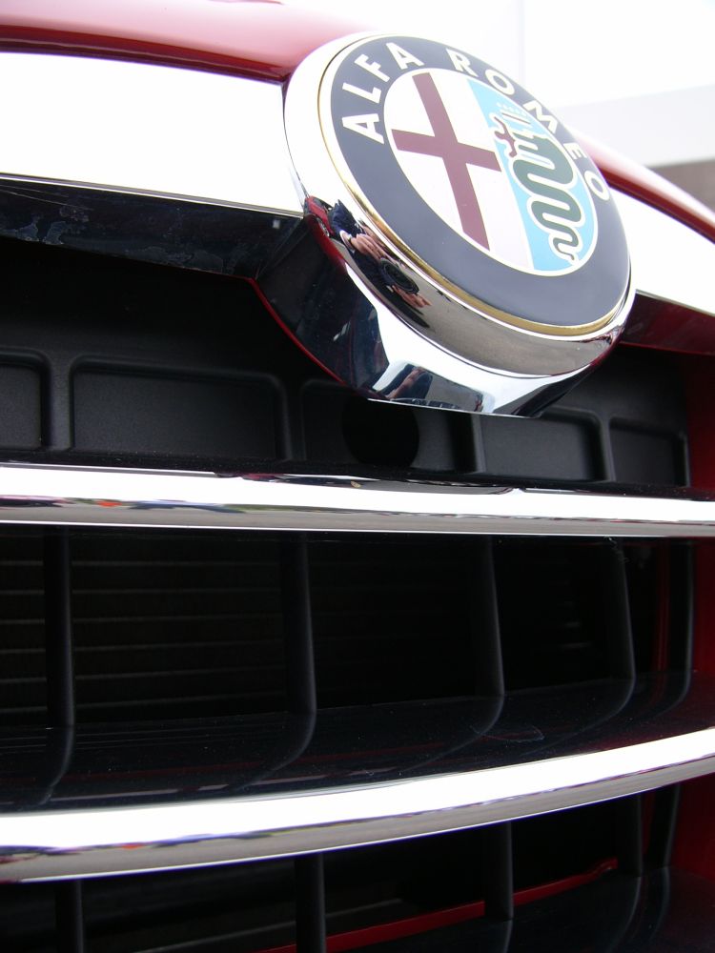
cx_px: 358
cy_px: 476
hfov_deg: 39.7
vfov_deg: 51.4
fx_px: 991
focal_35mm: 36
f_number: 3.3
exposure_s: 1/100
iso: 50
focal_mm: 6
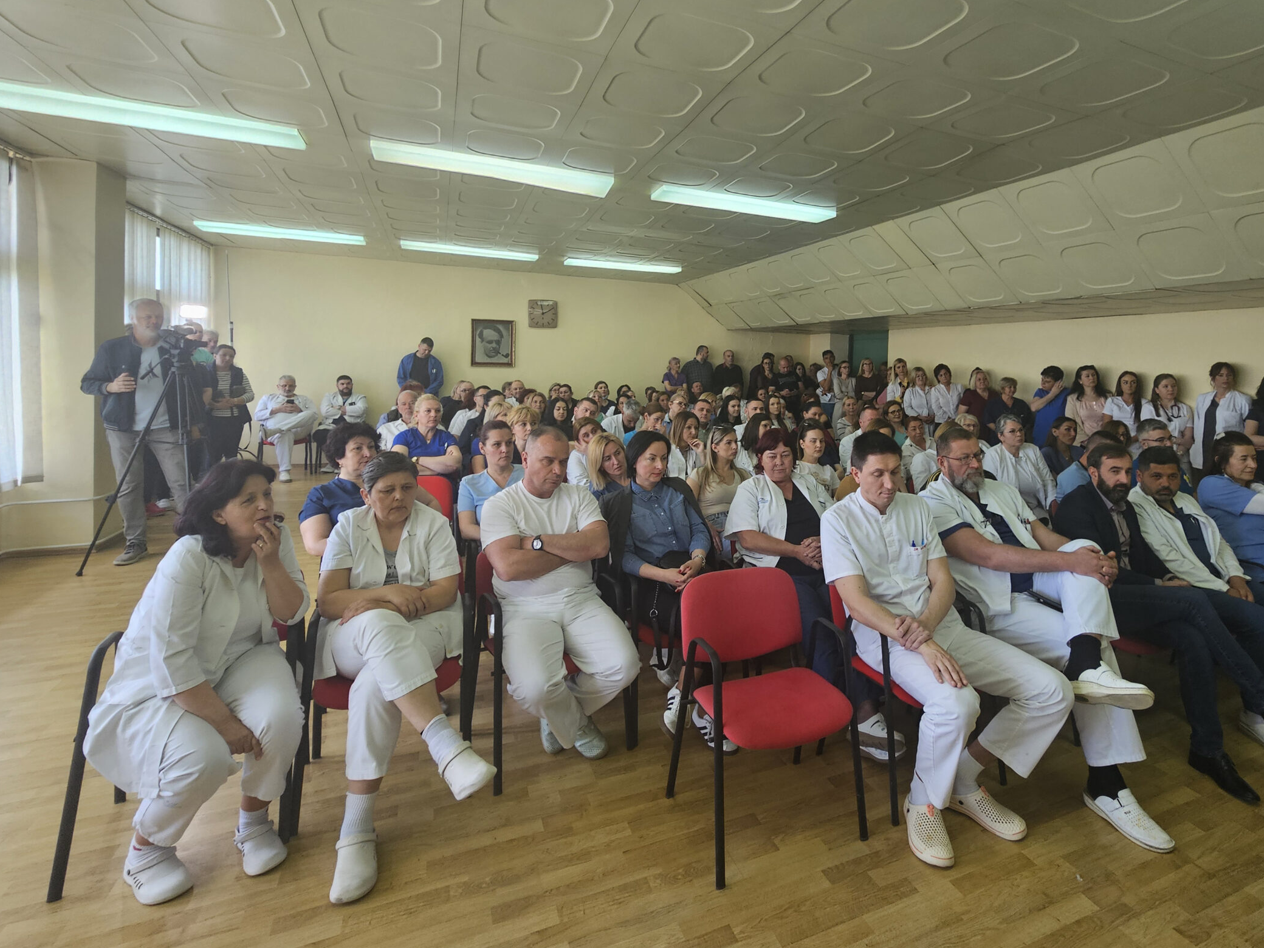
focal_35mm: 16
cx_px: 755
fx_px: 584
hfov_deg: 93.3
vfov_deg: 77.5
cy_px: 396
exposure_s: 1/50
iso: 64
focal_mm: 2.2
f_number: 2.2
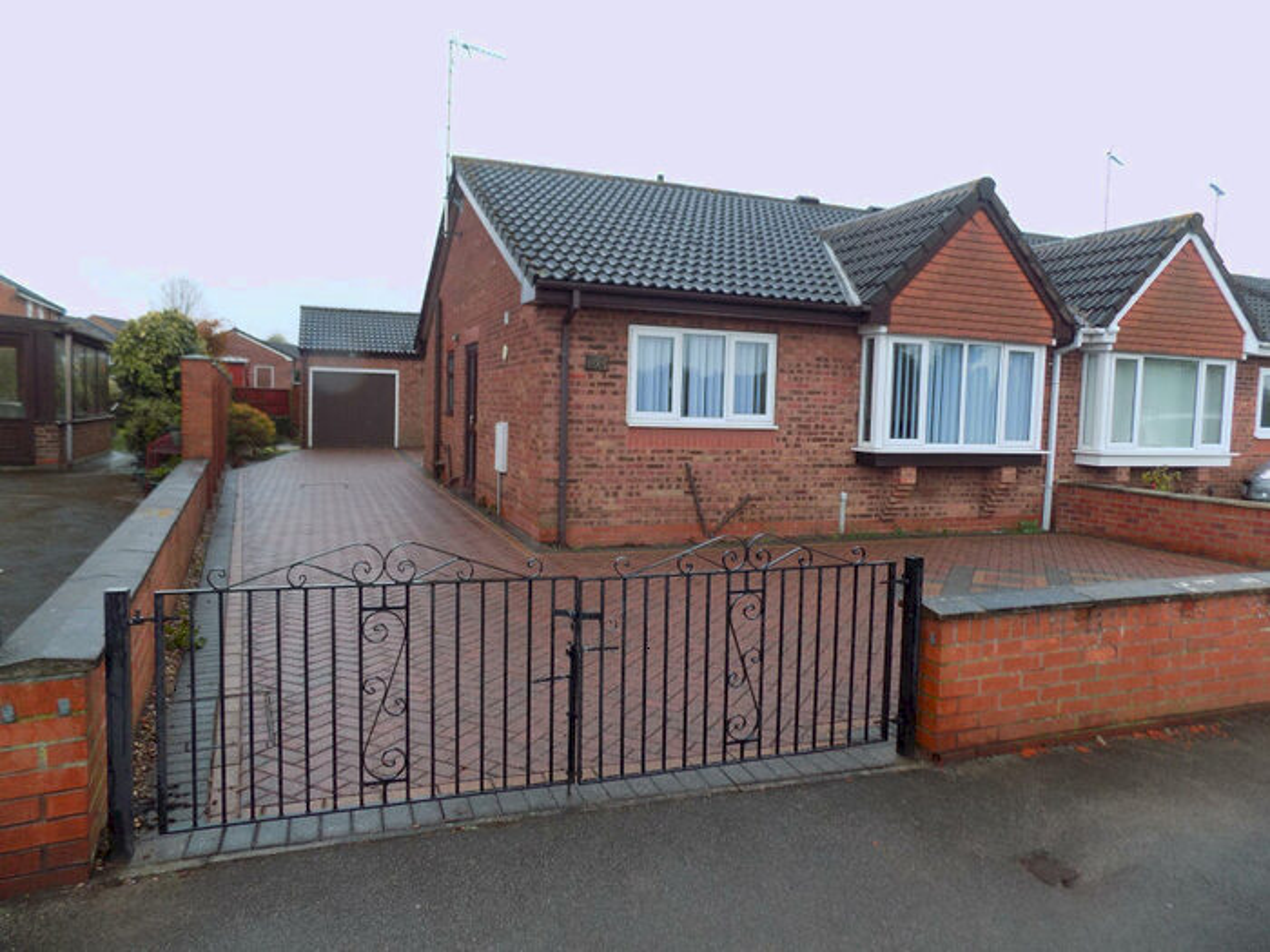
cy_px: 476
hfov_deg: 73.9
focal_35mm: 23
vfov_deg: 58.9
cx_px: 635
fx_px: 844
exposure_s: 1/30
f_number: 3.1
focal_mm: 4
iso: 125
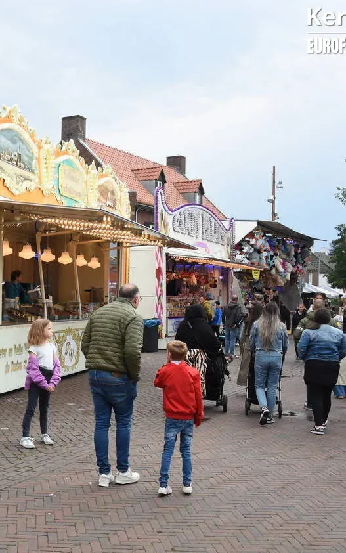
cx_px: 16
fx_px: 735
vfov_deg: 41.2
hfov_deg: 25.4
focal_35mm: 49
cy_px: 278
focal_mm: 21
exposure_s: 1/640
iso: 500
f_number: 3.8
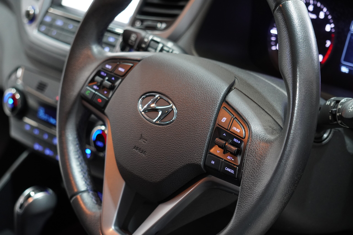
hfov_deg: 24.6
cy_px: 118
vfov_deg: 16.6
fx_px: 809
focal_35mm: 82
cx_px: 176
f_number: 4.5
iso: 1250
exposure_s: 1/20
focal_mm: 55
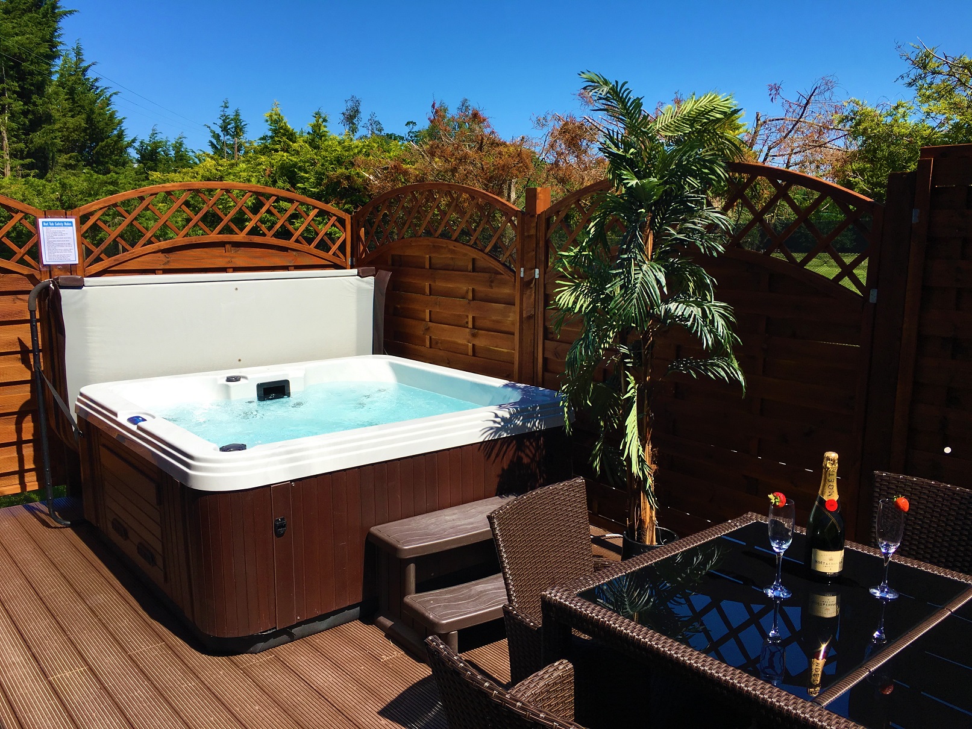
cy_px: 364
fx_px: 814
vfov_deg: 48.2
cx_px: 486
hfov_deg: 61.7
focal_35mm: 29
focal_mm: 4.15
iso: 25
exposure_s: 1/1637
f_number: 2.2
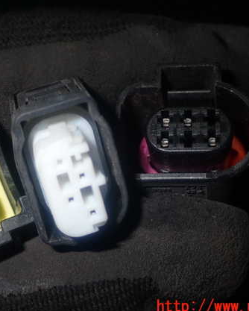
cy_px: 148
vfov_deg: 28.7
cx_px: 101
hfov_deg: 23.1
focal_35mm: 66
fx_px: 608
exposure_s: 1/50
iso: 200
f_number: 9
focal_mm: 8.4
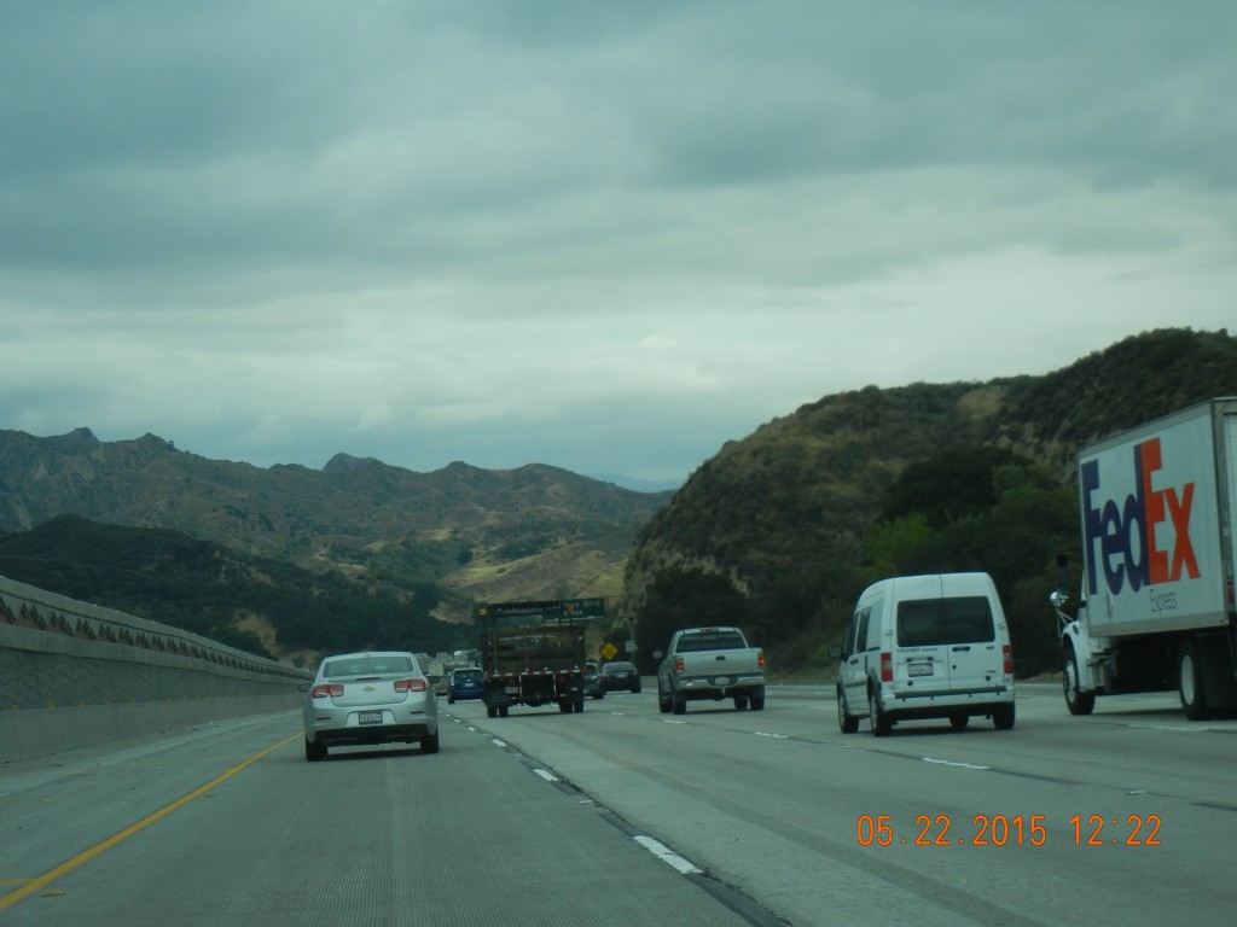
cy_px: 464
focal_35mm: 89
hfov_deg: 22.0
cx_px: 618
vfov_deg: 16.6
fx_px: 3180
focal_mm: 16
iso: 160
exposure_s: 1/726
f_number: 4.4
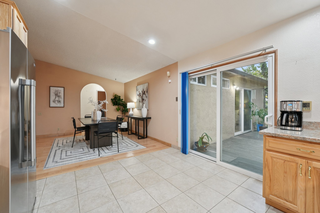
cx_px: 160
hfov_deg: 104.3
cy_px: 106
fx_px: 124
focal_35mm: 14
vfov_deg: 81.2
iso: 800
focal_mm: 14
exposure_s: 1/20
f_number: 8
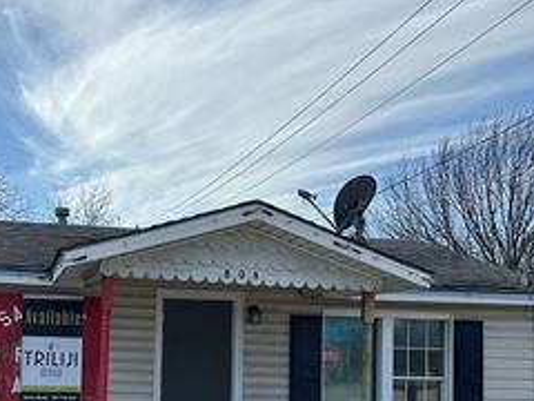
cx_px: 154
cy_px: 340
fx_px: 771
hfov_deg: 37.5
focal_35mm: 50
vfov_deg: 28.3
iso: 80
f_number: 1.78
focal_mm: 6.86
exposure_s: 1/6211
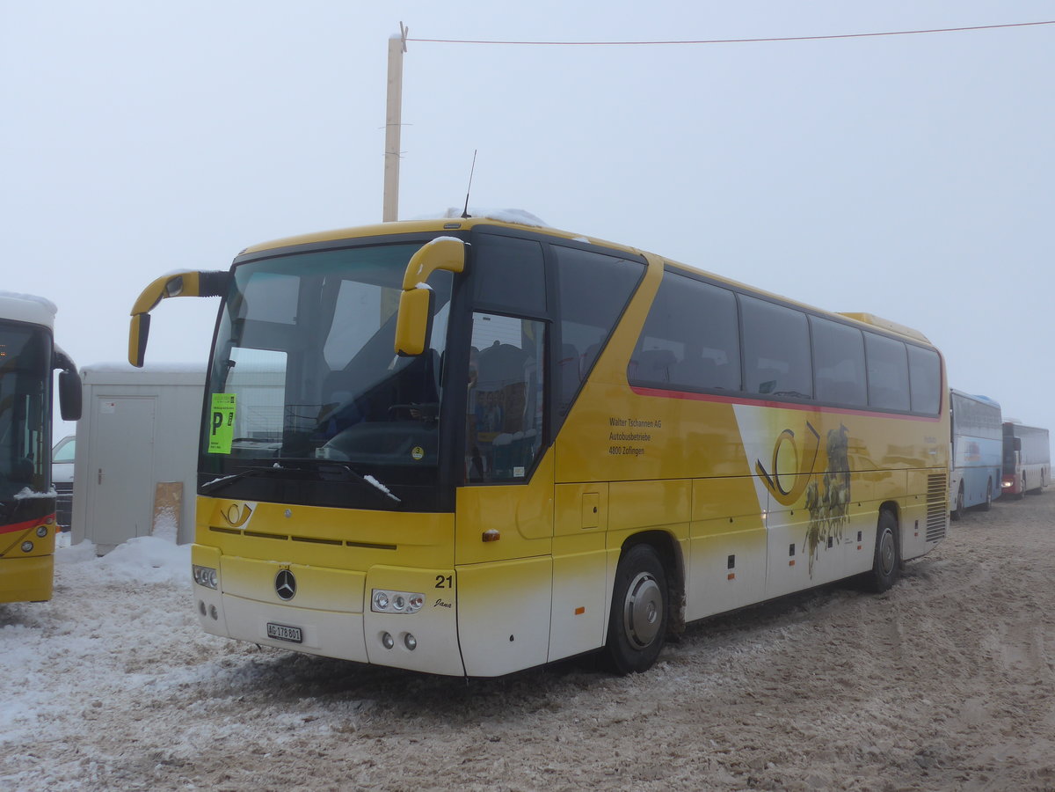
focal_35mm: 36
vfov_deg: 39.7
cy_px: 396
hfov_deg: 51.4
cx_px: 528
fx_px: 1097
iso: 80
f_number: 2.8
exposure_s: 1/1300
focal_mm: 7.5
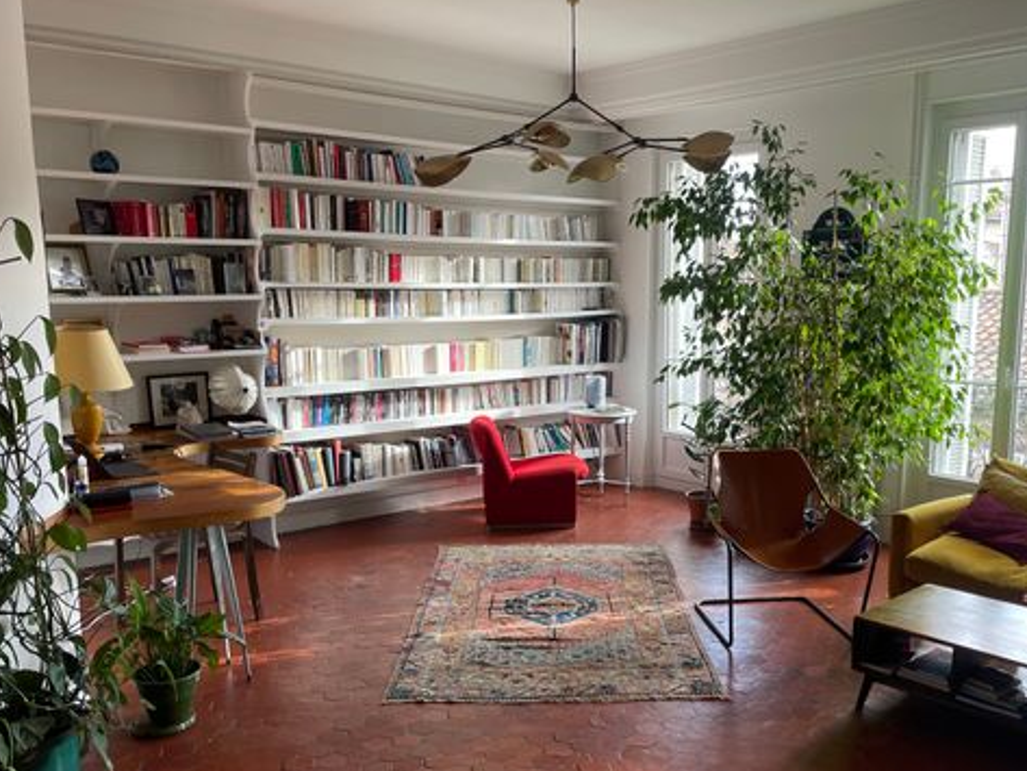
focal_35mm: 33
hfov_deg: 54.9
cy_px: 460
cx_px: 617
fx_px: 979
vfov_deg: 42.8
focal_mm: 4.2
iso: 64
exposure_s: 1/121
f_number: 1.6
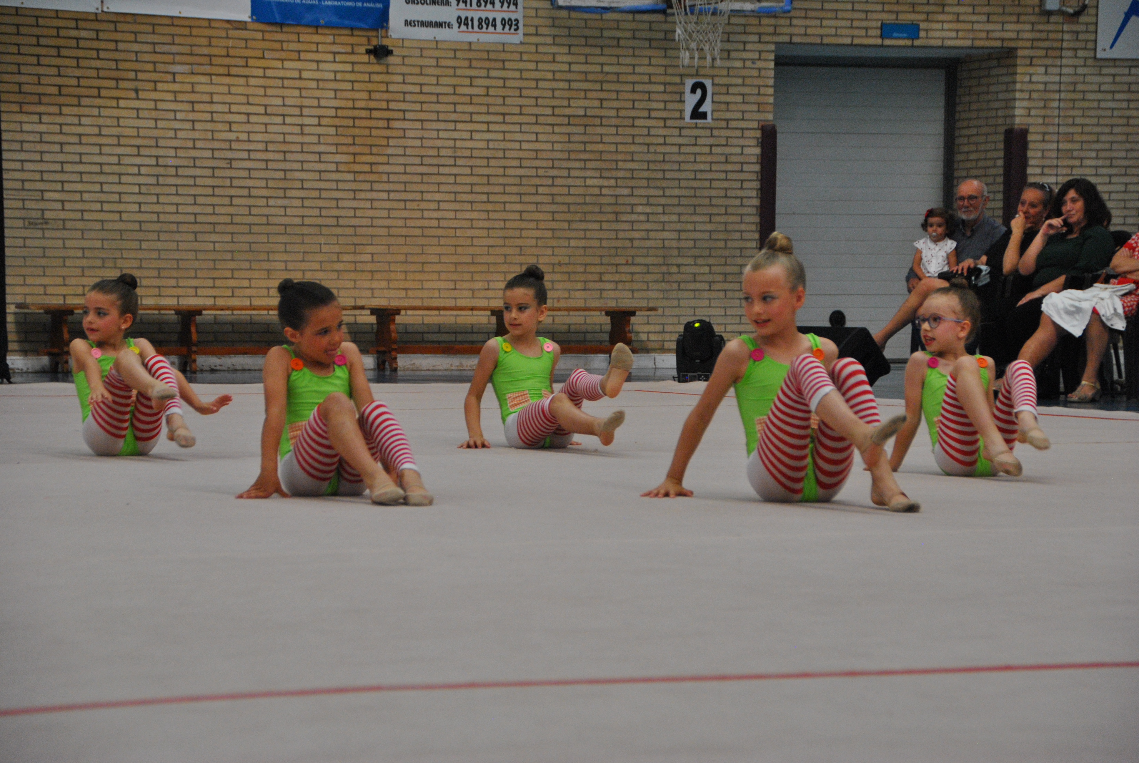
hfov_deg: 18.2
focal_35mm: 112
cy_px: 382
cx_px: 570
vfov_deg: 12.2
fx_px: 3564
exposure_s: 1/320
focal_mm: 75
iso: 800
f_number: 5.3
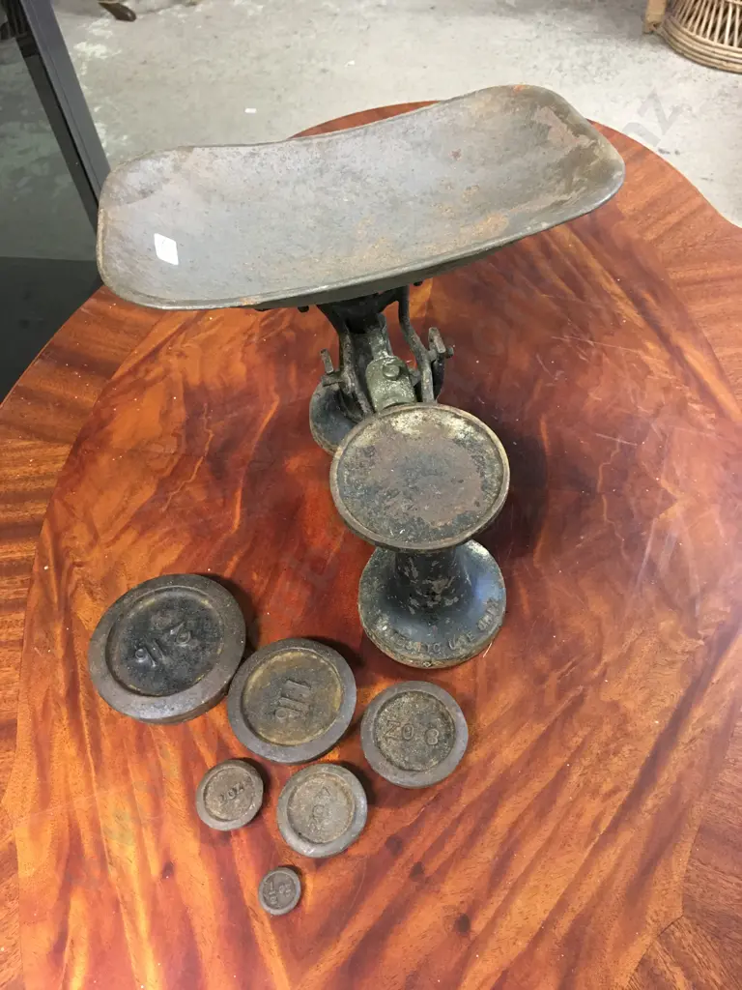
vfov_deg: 61.7
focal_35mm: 29
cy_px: 495
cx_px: 371
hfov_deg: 48.2
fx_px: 829
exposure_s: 1/20
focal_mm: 4.15
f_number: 2.2
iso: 200
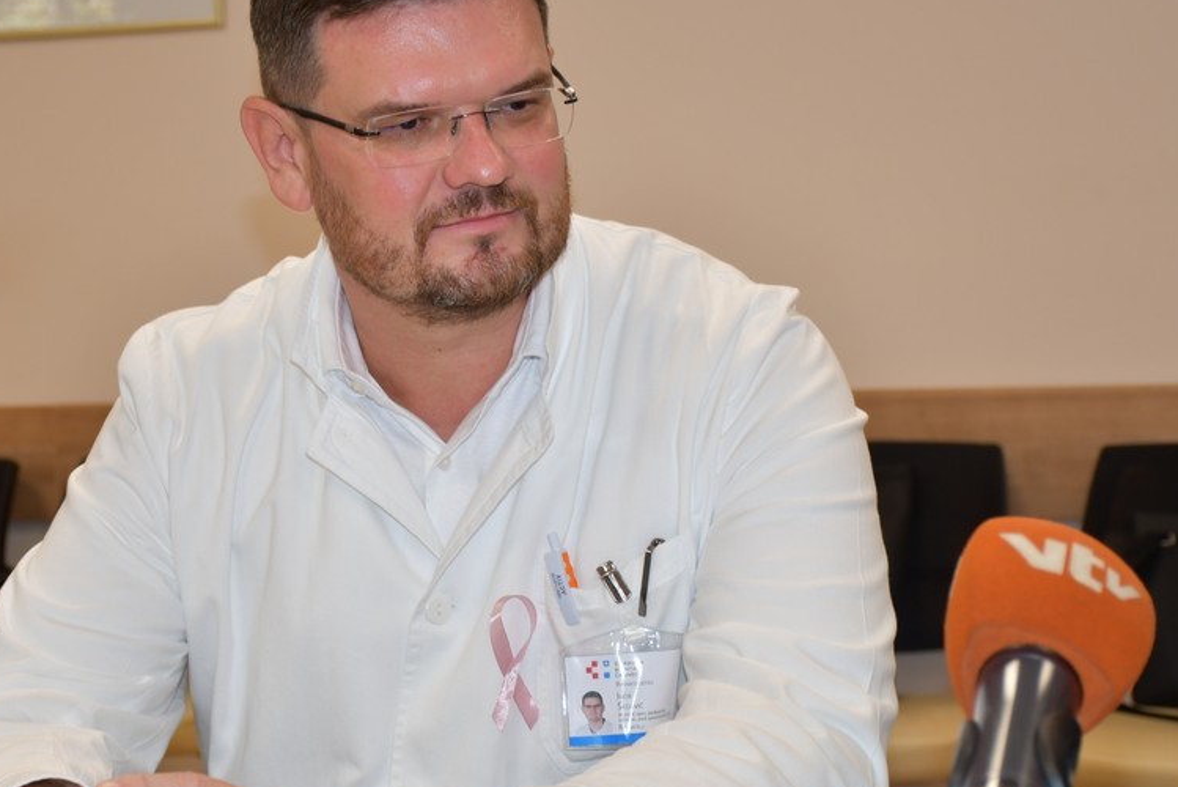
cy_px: 366
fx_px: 2684
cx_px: 483
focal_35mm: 82
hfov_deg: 24.7
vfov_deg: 16.7
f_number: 4.5
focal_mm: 40
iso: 400
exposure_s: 1/100
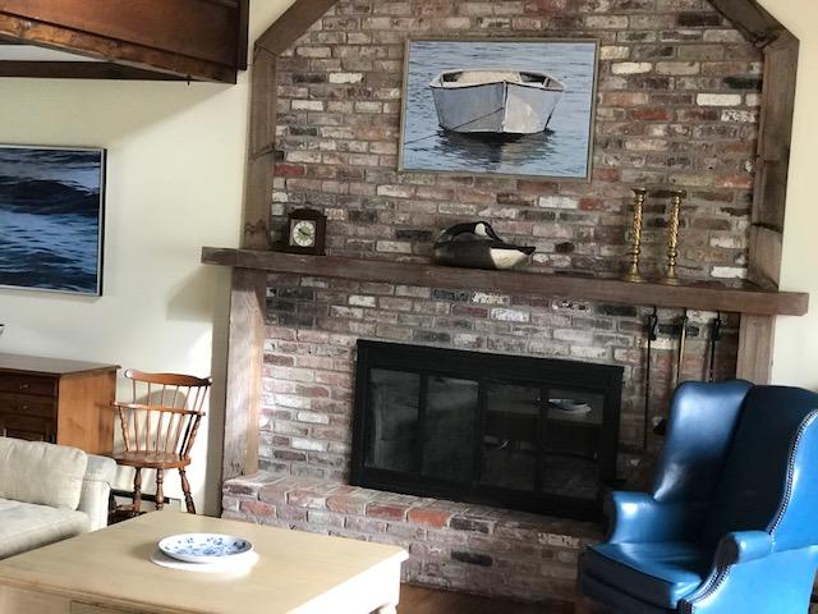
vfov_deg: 25.7
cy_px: 307
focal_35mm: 57
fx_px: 1347
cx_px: 409
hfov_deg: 33.8
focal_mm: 6.6
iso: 400
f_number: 2.8
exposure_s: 1/90
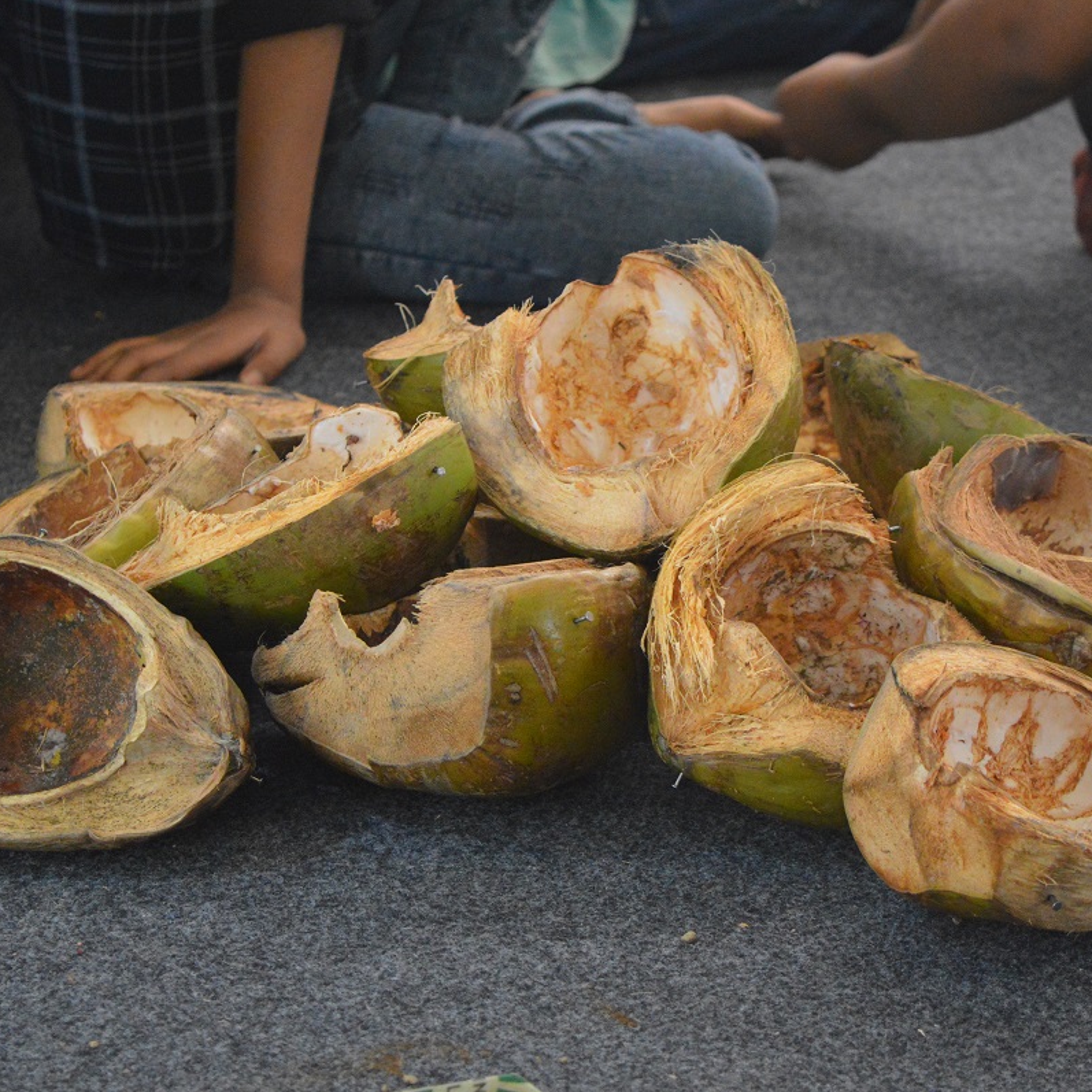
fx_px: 3569
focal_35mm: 100
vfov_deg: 17.4
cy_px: 545
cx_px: 603
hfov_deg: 17.4
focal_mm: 52
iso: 3200
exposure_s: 1/80
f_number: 5.6
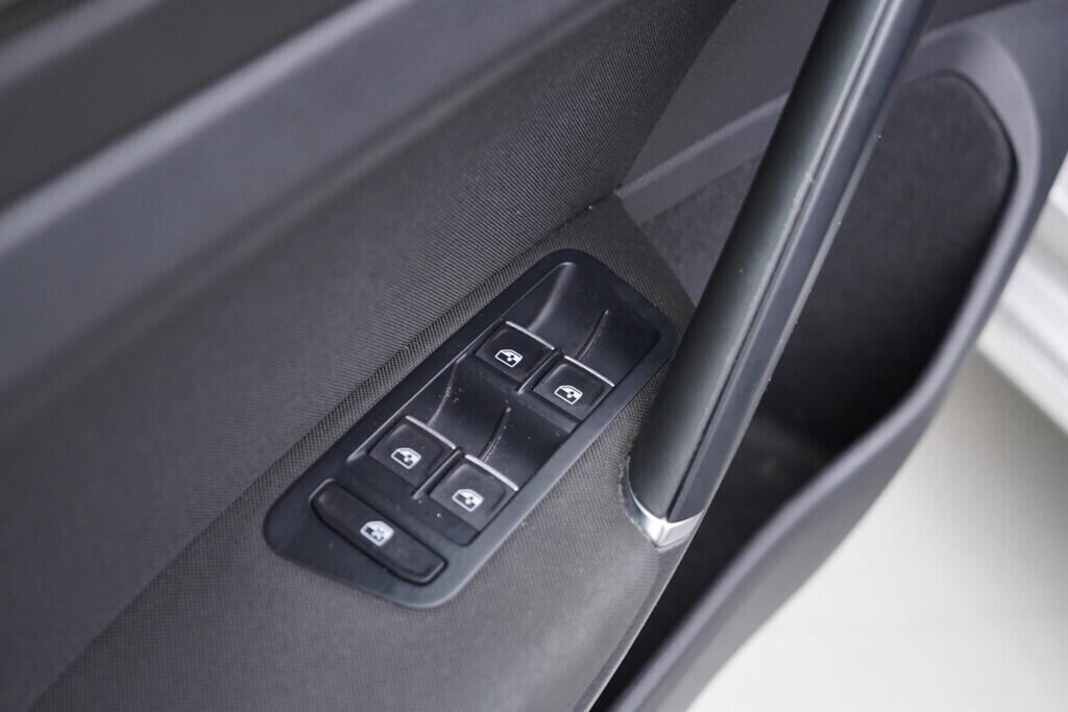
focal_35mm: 36
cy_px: 356
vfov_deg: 36.9
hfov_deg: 53.1
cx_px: 534
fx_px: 1068
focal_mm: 24
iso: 250
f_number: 2.8
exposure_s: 1/40
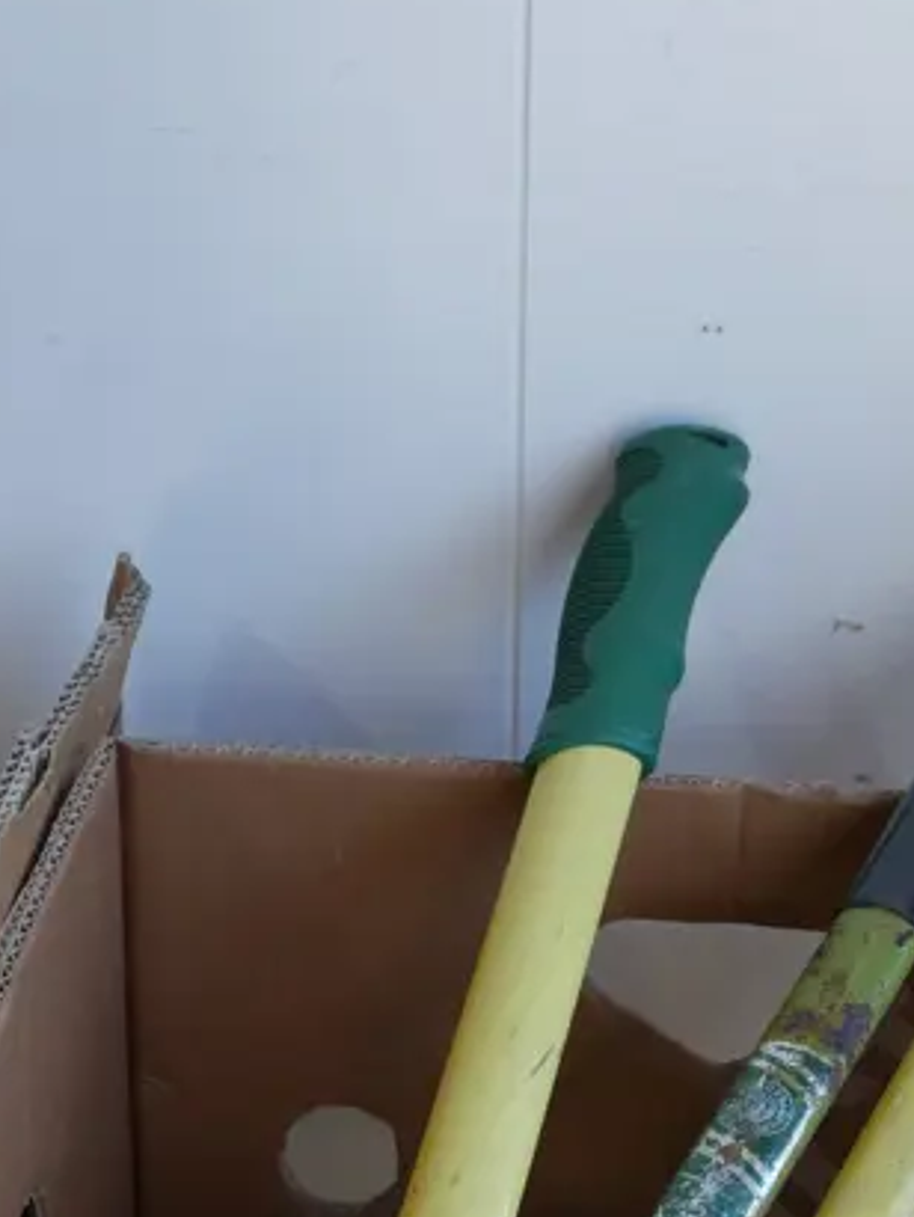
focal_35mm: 75
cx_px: 773
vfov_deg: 24.7
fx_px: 2638
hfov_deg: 19.4
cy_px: 1241
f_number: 4.5
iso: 200
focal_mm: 15
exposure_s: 1/125
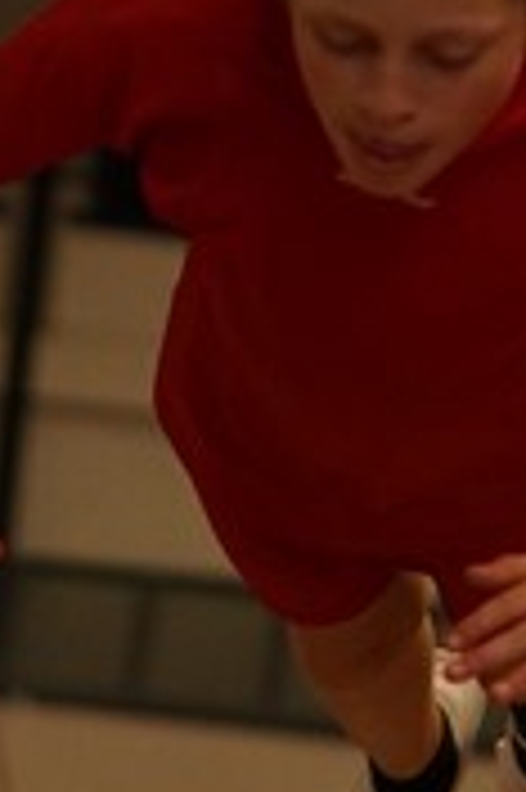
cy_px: -216
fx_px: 7488
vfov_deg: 6.0
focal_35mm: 341
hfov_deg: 4.0
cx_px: 218
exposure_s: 1/640
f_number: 1.8
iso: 800
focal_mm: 50
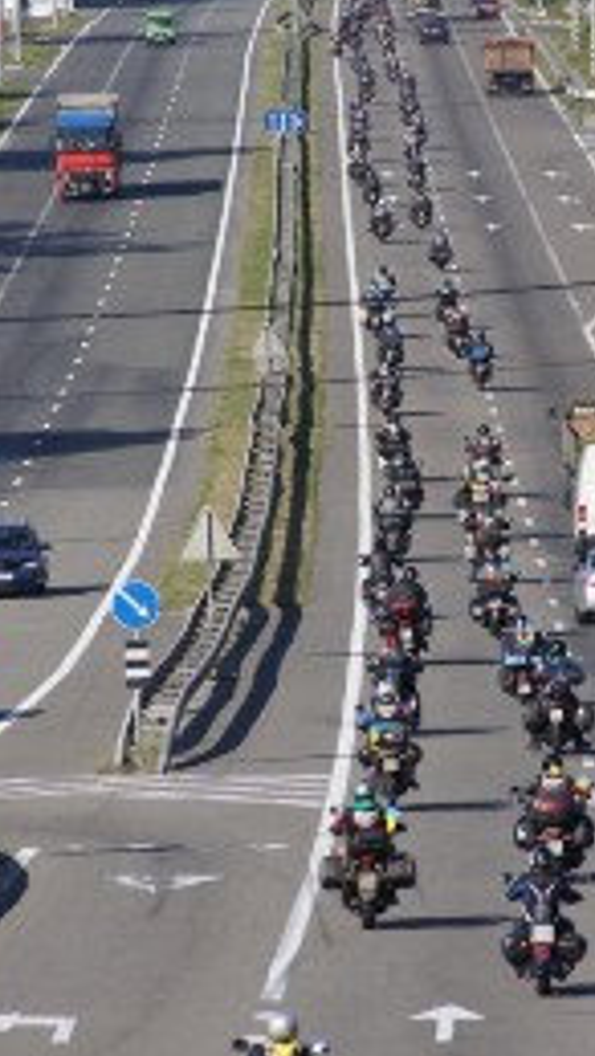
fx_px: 13805
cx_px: 385
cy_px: 522
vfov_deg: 4.4
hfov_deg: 2.5
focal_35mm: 493
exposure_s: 1/800
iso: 200
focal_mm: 200
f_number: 8
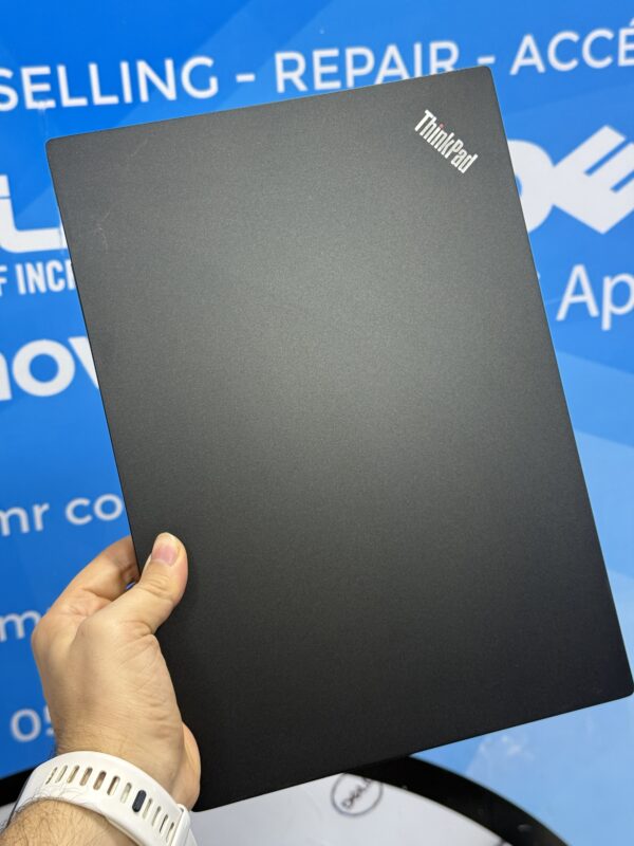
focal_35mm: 48
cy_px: 423
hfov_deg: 30.3
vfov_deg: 39.7
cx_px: 317
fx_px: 1172
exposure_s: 1/50
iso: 100
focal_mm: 6.76
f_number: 1.78
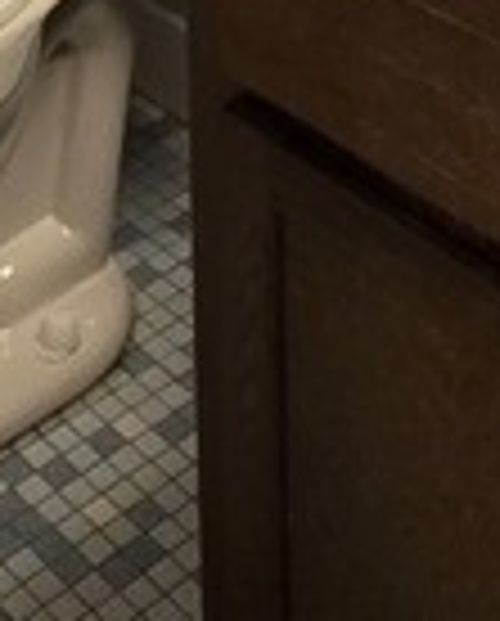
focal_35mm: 99
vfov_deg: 13.3
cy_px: -945
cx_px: 45
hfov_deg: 15.4
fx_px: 1825
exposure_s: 1/60
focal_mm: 2.2
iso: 200
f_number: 2.2
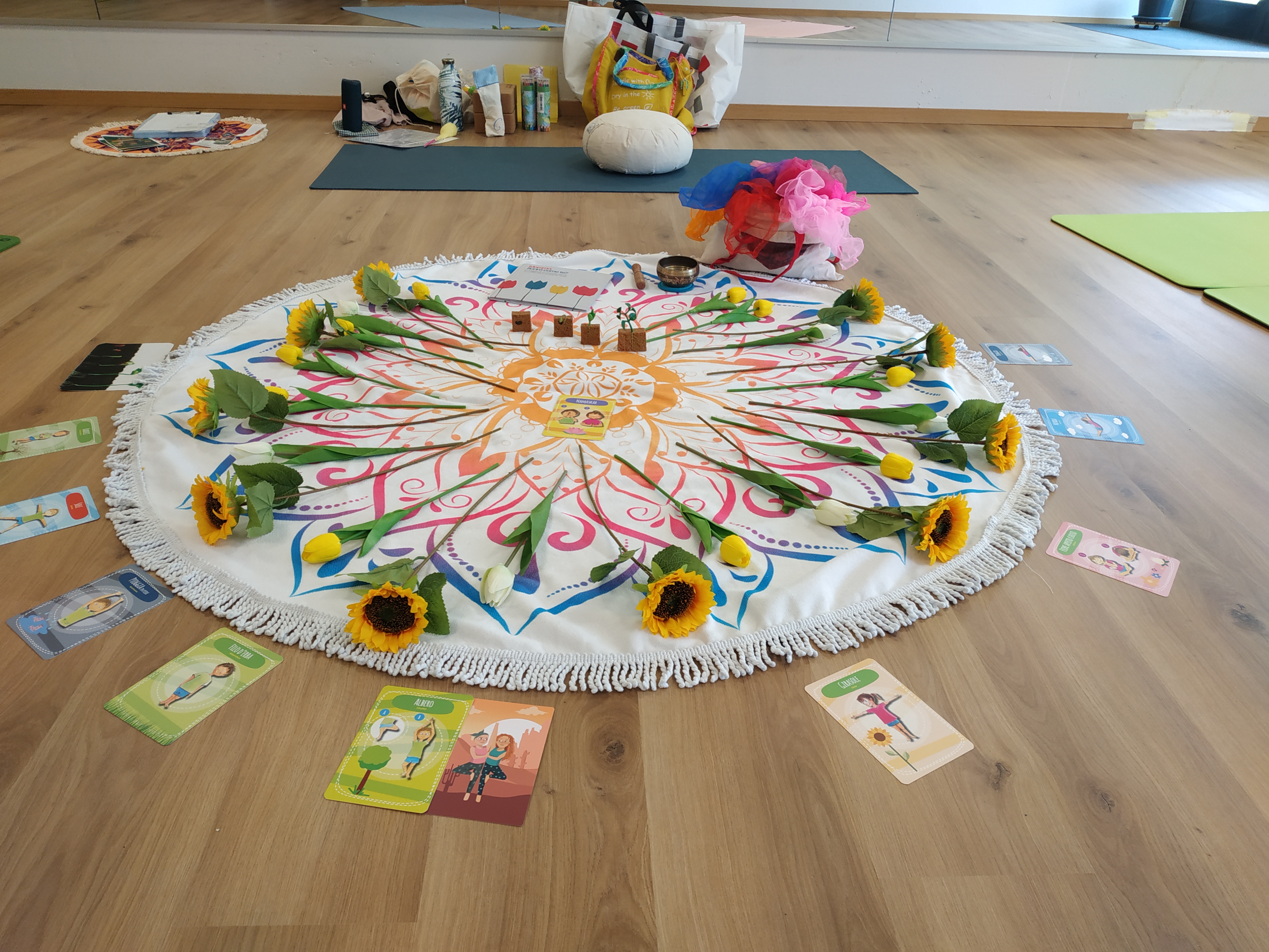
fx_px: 880
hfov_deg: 71.6
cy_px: 476
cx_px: 634
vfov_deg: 56.8
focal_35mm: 24
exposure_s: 1/50
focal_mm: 3.94
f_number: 1.9
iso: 125
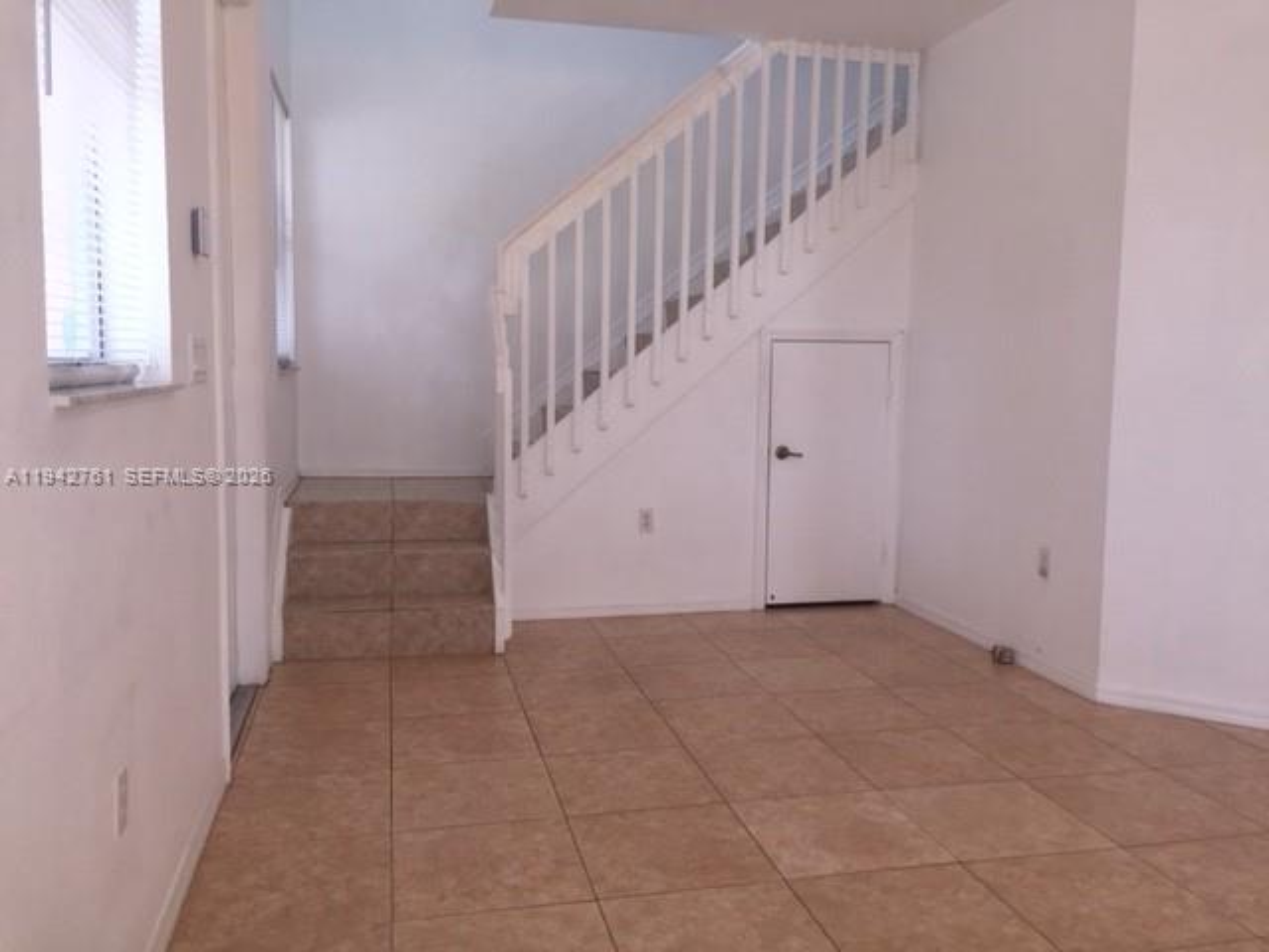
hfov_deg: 61.7
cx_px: 634
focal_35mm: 29
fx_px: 1063
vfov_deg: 48.2
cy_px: 476
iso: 50
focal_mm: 4.15
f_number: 2.2
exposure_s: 1/30
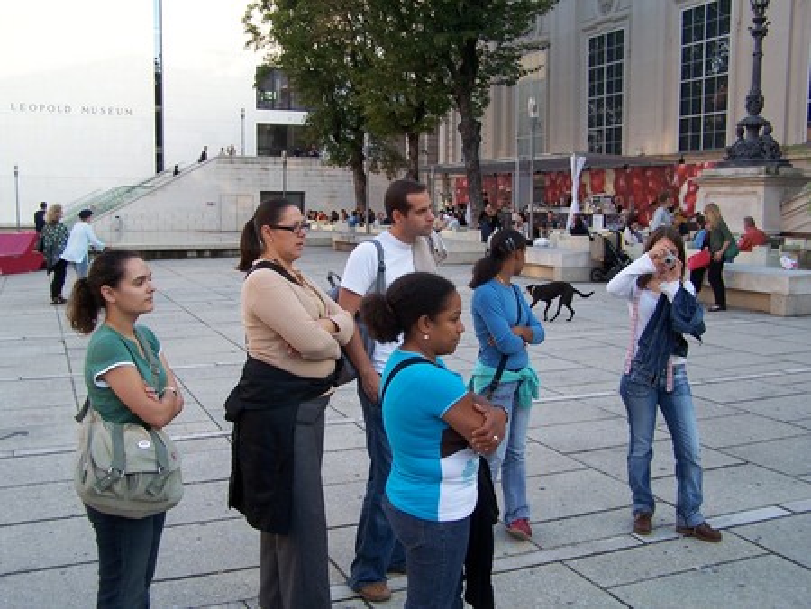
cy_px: 304
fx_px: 891
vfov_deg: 37.8
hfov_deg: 49.0
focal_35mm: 38
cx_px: 406
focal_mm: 6.3
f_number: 2.8
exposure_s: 1/125
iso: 80
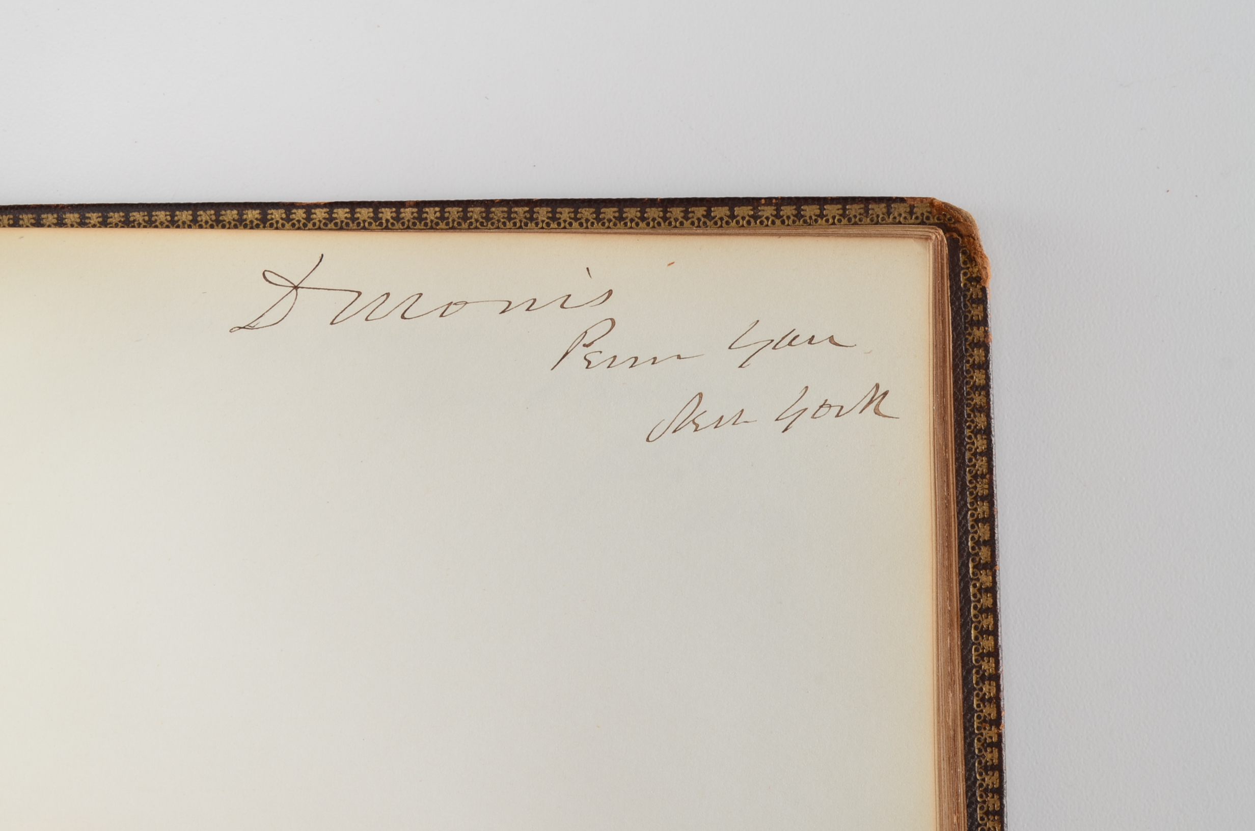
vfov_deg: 20.5
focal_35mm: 66
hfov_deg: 30.6
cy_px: 416
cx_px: 628
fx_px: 2296
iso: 100
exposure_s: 1/100
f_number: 9
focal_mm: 44
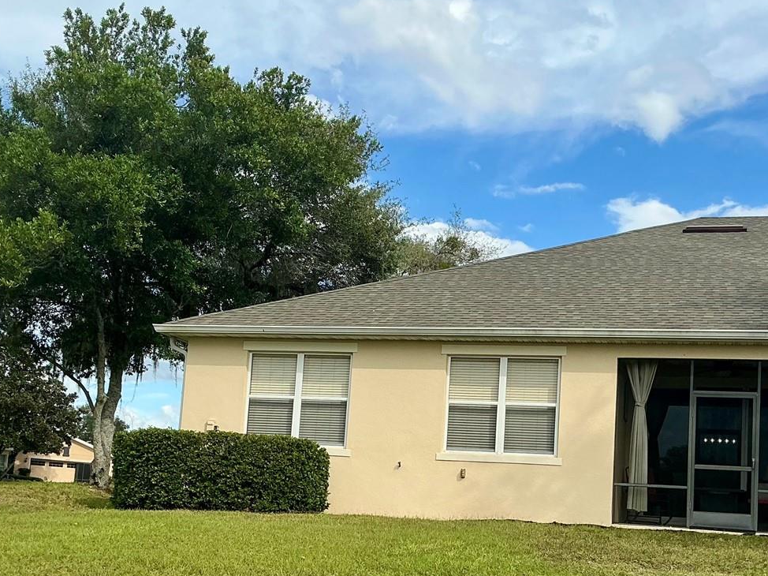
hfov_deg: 41.1
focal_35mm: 46
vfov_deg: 31.2
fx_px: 1020
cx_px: 442
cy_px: 403
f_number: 1.8
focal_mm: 3
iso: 25
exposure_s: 1/1534
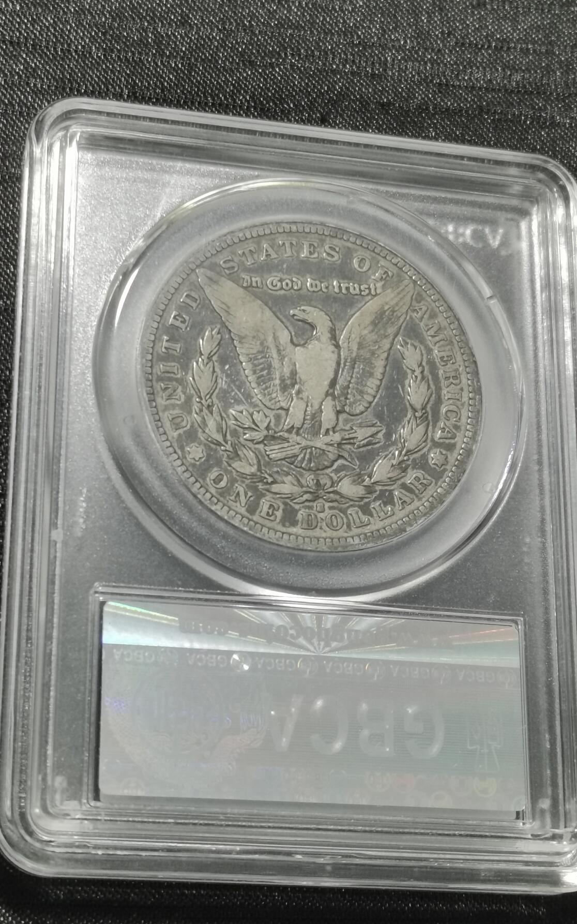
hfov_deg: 16.7
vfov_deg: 26.5
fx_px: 1963
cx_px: 299
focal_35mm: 78
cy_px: 459
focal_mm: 5.58
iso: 125
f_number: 1.8
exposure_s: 1/100
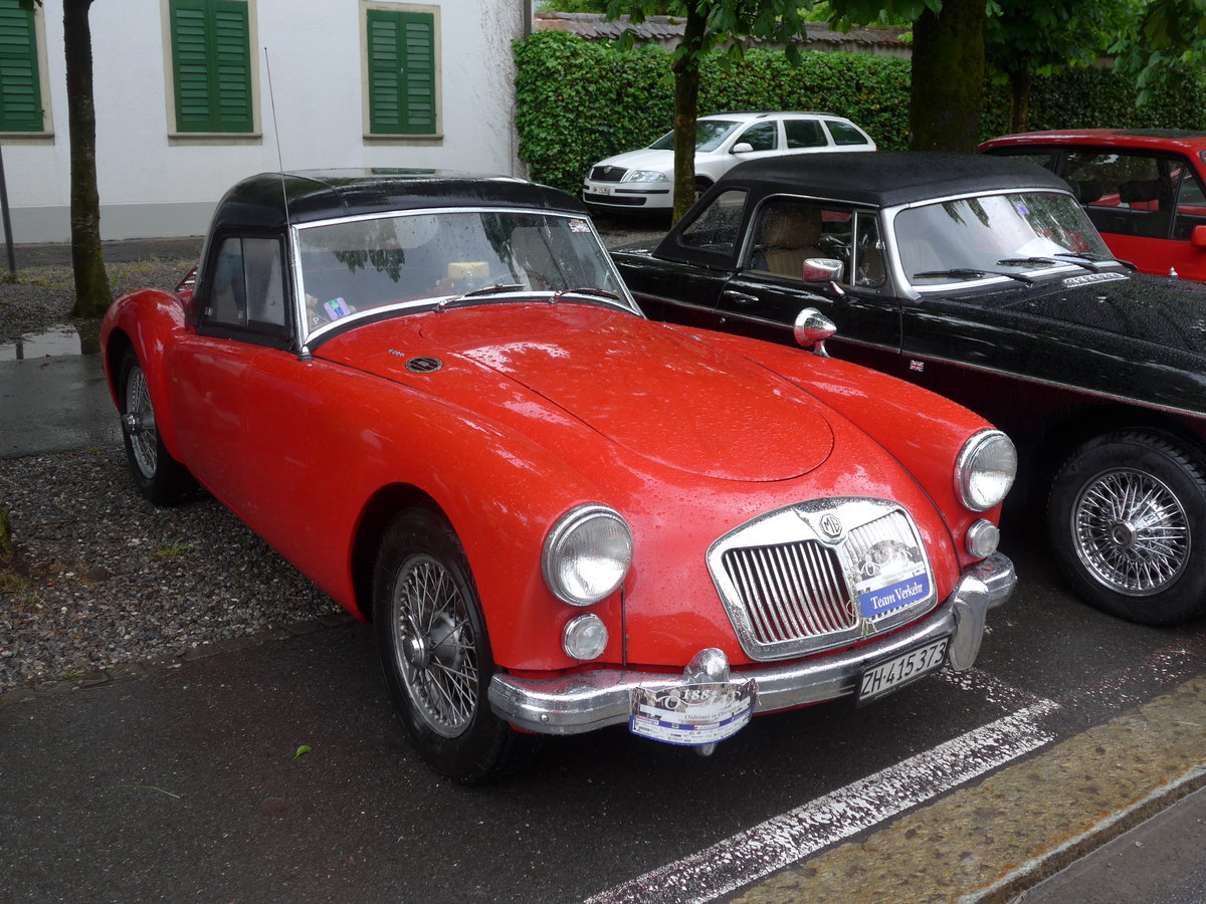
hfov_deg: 47.9
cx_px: 603
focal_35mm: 39
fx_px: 1359
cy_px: 452
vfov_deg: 36.8
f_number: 2.8
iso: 80
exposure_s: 1/125
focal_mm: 8
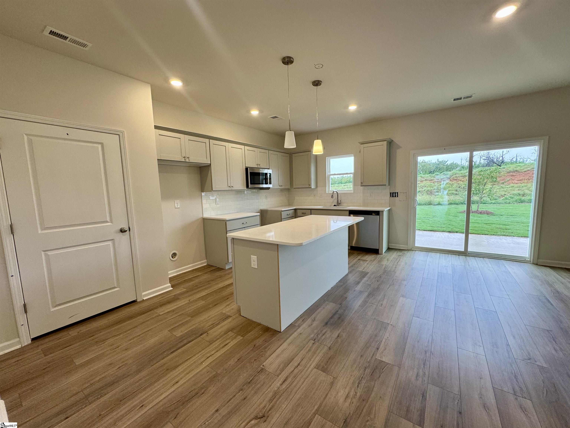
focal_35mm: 14
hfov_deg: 102.1
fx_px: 231
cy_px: 214
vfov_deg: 85.7
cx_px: 285
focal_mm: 2.22
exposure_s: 1/120
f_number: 2.2
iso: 160
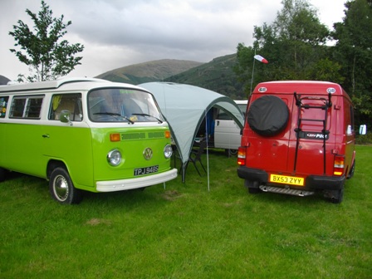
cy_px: 140
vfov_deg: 44.2
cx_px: 186
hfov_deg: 56.8
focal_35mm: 32
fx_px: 344
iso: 100
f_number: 2.9
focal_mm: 5.7
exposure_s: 1/160
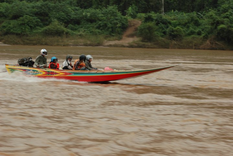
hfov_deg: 19.5
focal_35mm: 105
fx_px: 680
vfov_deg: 13.0
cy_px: 78
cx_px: 116
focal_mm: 70
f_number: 6.3
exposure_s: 1/160
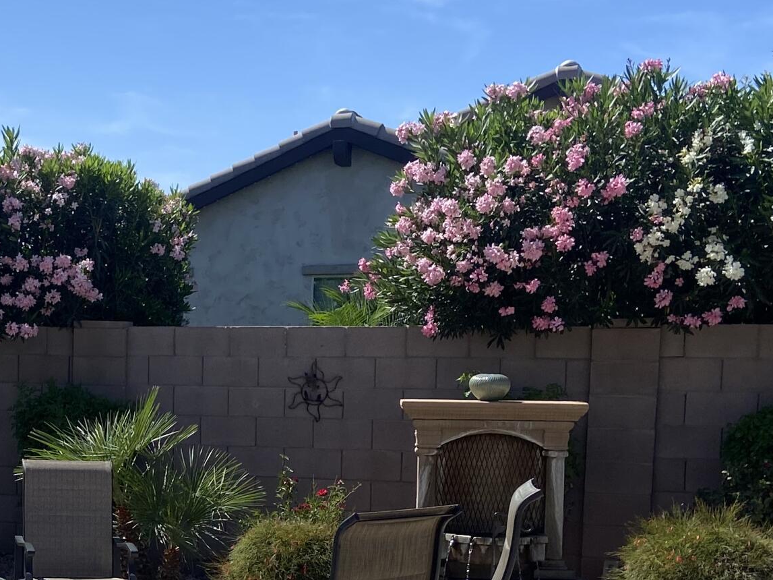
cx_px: 58
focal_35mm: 68
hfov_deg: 27.4
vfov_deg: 21.2
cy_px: 509
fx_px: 1518
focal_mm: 4.25
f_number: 1.8
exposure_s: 1/4444
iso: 32
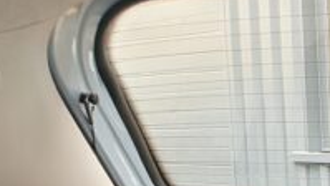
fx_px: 998
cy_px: 384
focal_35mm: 114
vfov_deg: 9.8
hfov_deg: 16.2
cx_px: 574
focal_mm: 4.32
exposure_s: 1/100
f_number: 2.4
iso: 125
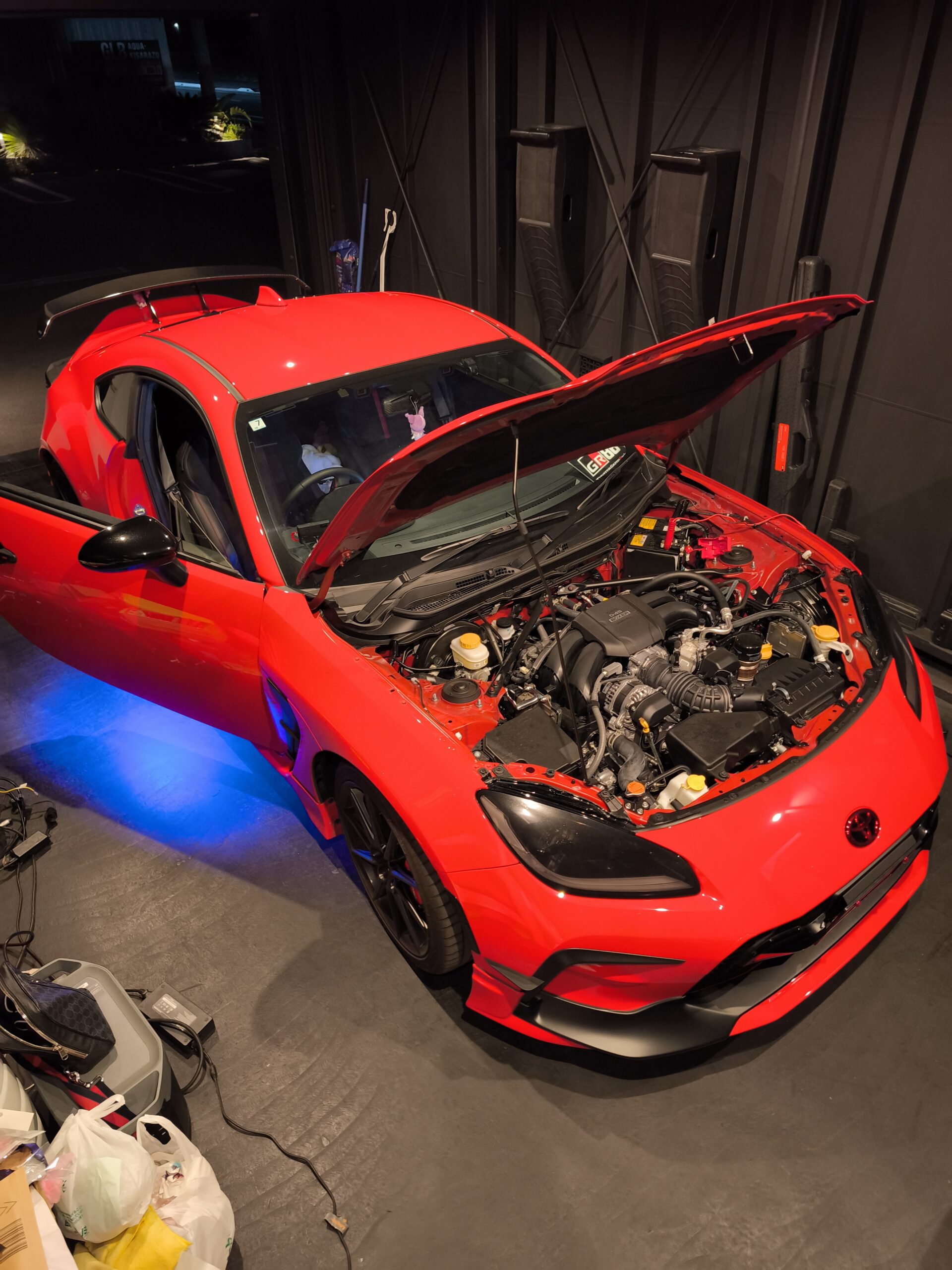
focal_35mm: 23
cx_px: 476
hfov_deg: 58.9
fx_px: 843
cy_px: 635
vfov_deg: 73.9
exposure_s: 1/32
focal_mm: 6.57
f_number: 1.6
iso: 1000
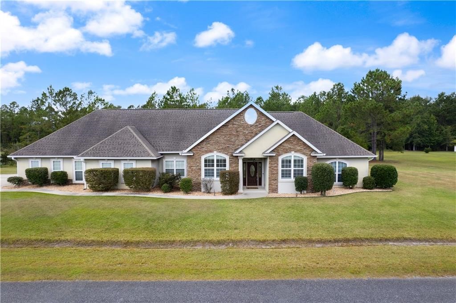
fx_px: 278
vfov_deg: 57.1
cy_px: 152
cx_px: 228
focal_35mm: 22
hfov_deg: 78.6
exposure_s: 1/320
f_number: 2.8
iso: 100
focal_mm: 8.38
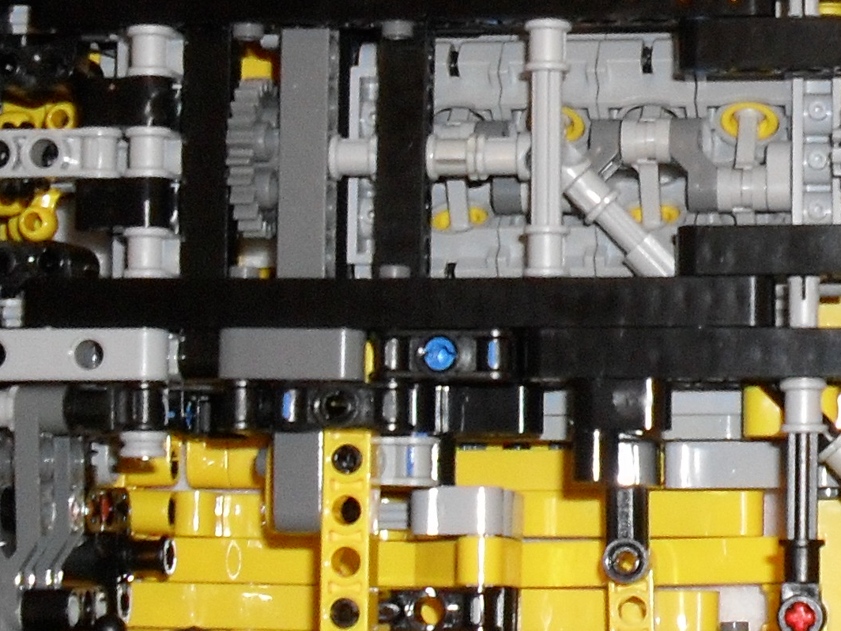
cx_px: 964
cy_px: 245
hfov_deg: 15.9
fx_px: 2915
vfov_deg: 12.3
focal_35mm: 120
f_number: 3.2
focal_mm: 6.3
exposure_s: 1/45
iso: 200
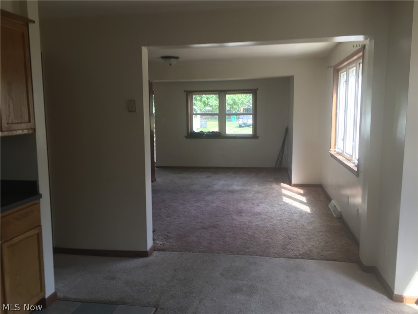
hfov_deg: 61.7
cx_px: 209
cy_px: 157
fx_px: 350
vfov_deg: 48.2
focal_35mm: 29
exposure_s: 1/60
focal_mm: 4.15
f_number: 2.2
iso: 32
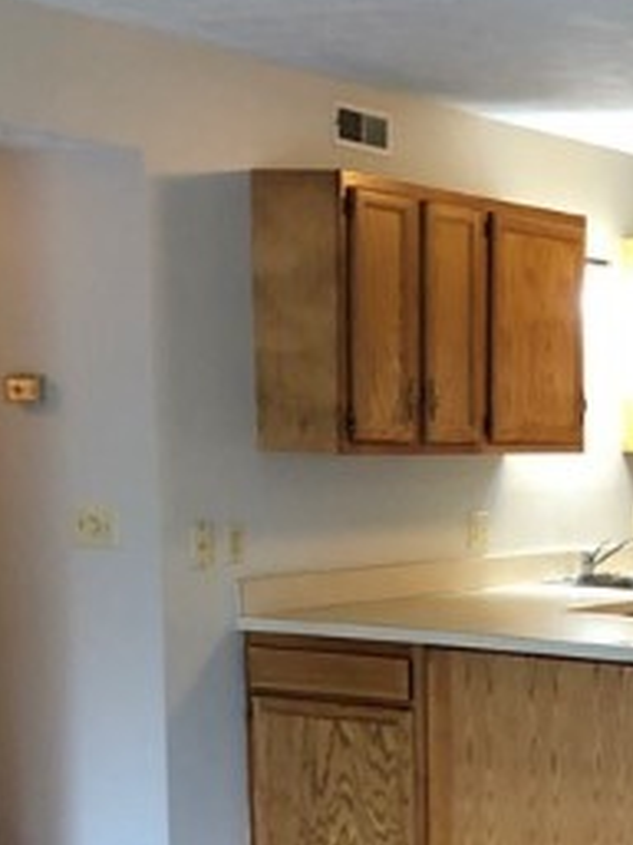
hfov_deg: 16.4
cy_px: 795
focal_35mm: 84
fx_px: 2048
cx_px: 884
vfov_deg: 22.6
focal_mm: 3.99
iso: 50
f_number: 1.8
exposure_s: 1/15
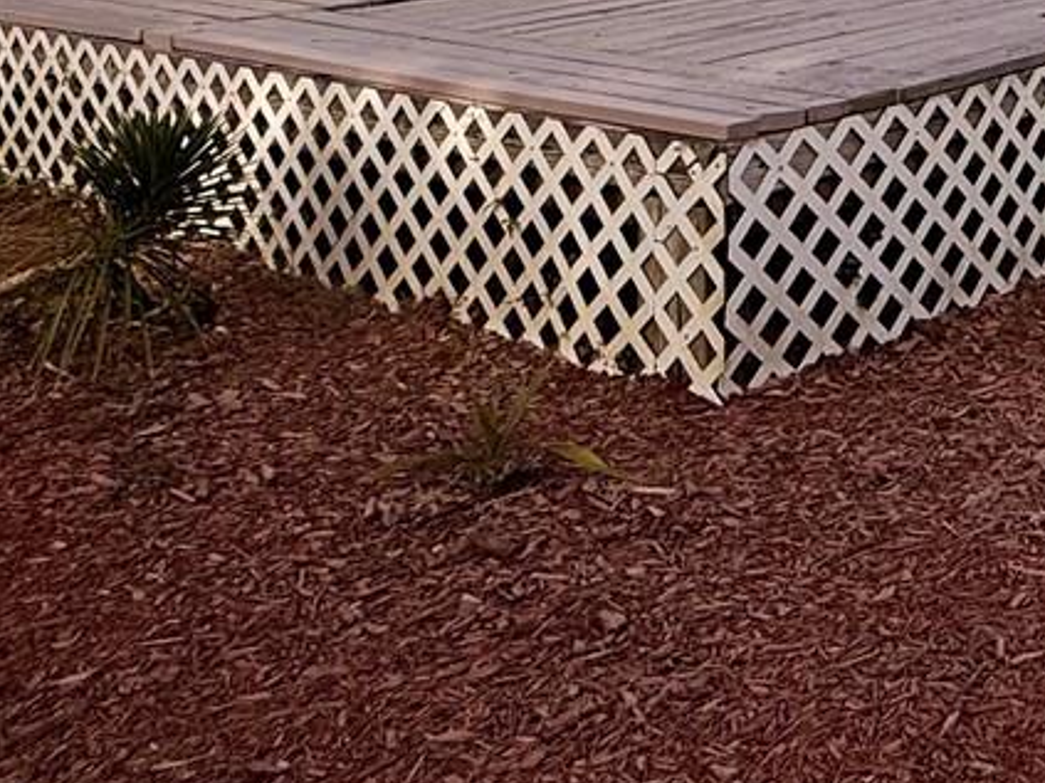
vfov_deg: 23.8
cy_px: -269
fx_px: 1600
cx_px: 1280
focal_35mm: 53
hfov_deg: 30.3
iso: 50
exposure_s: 1/2237
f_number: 2.2
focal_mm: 2.22
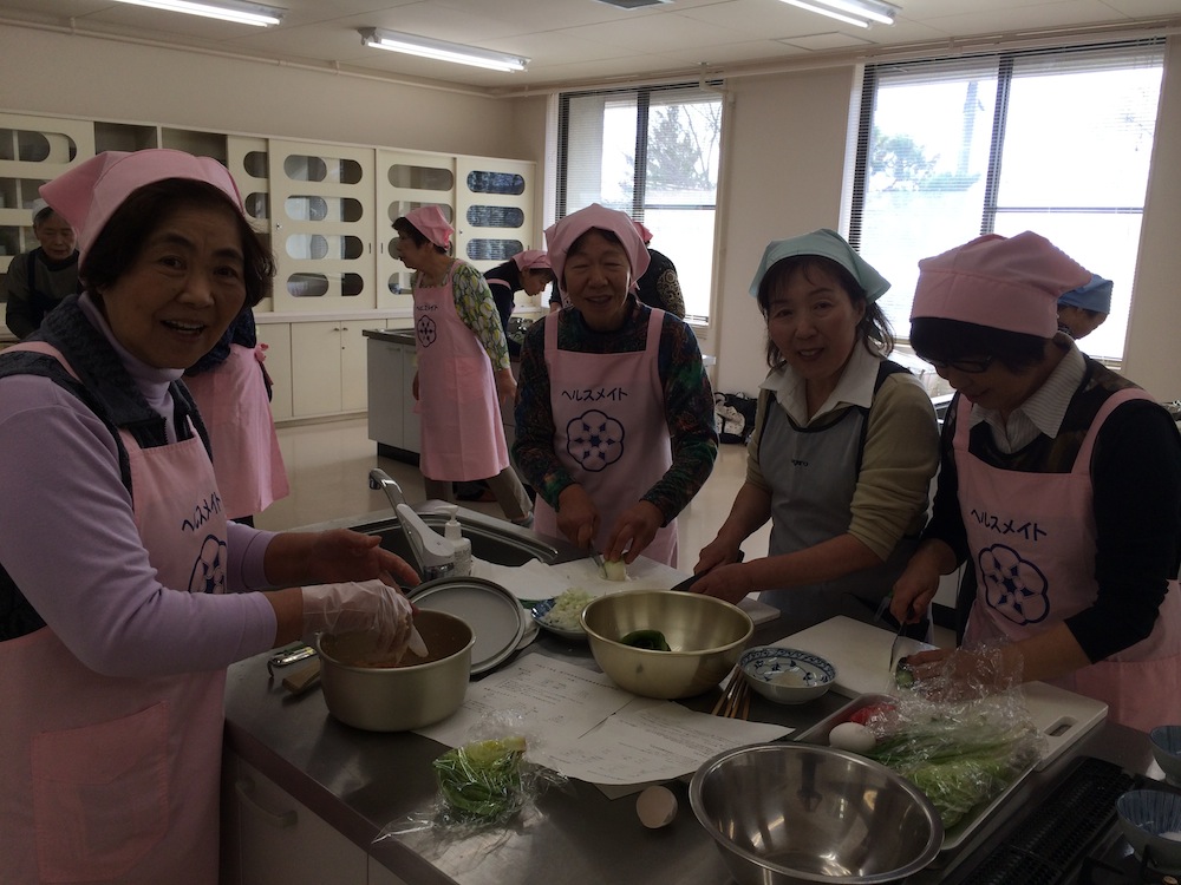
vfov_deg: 46.8
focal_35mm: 30
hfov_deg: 60.0
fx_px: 1024
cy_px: 442
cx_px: 590
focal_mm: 4.12
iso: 32
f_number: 2.2
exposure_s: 1/206
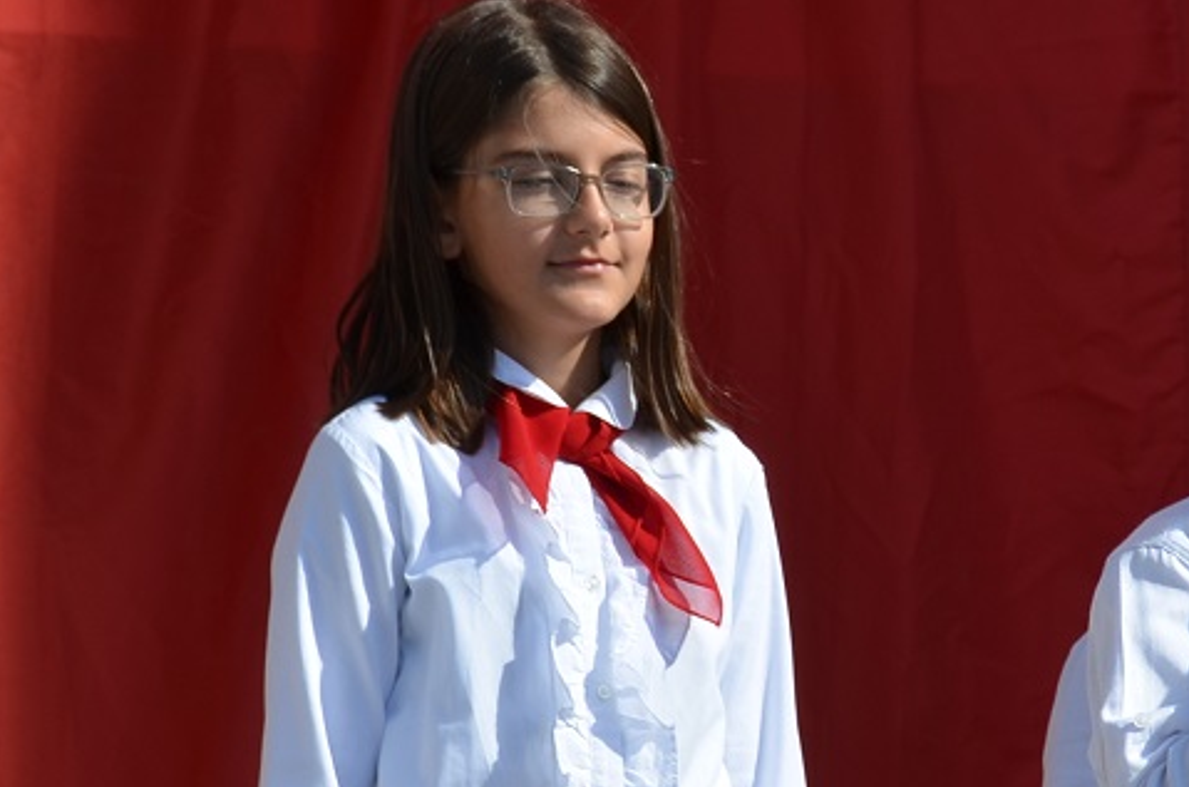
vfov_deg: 3.6
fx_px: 12390
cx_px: 1748
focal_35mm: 376
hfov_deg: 5.4
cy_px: 1148
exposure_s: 1/320
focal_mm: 80
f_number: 9
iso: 100
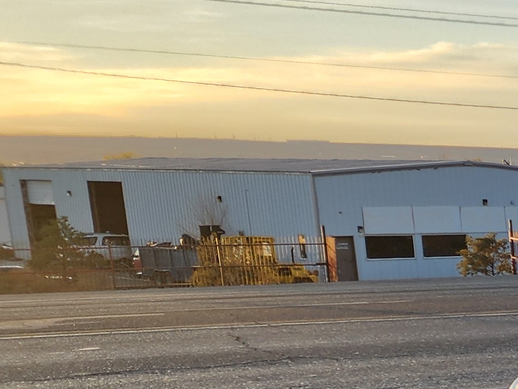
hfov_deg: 14.8
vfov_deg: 13.4
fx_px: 1571
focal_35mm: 105
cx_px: 1081
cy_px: 568
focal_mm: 6.4
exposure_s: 1/267
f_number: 1.8
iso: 12
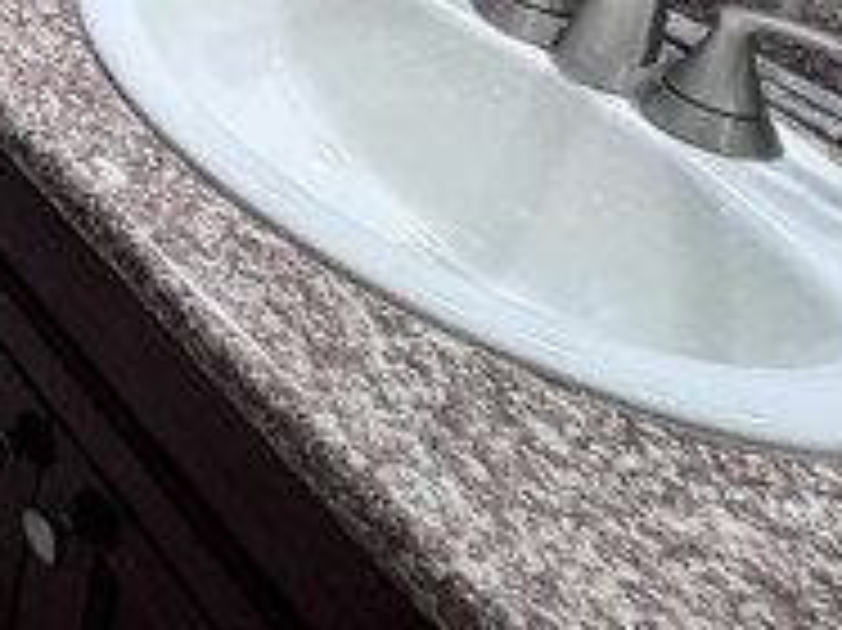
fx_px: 1167
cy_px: -432
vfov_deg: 22.0
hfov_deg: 24.9
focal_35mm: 48
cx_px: -545
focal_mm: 2.22
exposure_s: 1/120
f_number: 2.2
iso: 320
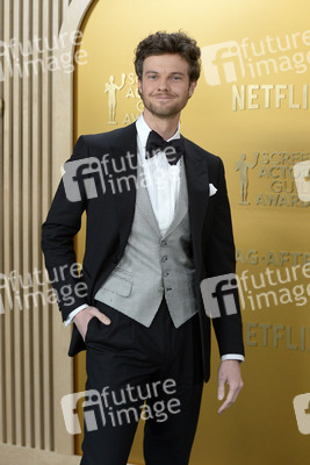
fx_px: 903
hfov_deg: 19.5
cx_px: 155
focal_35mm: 70
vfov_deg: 28.8
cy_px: 232
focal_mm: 70
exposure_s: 1/250
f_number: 5.6
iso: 2500
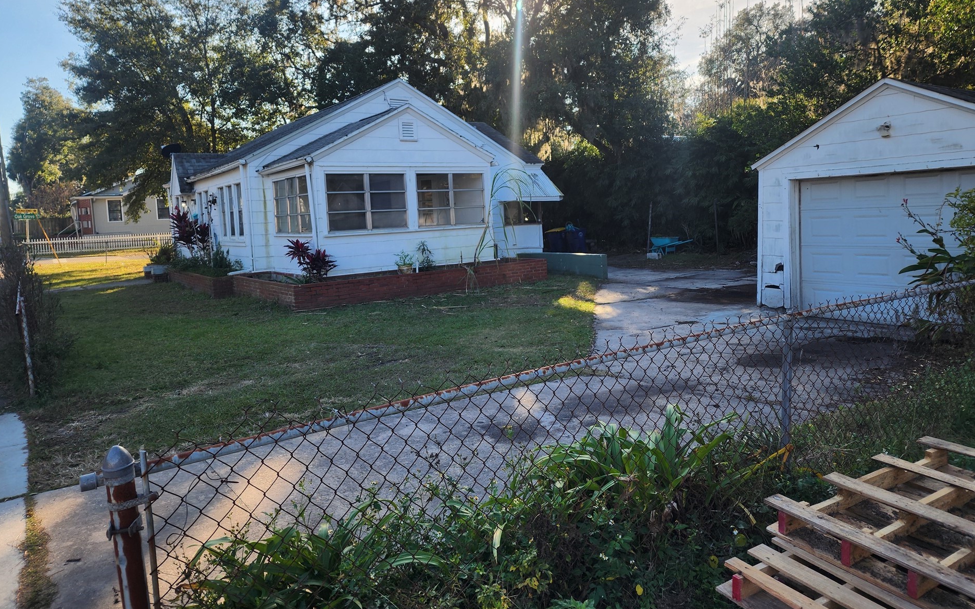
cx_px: 495
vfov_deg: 49.0
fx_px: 664
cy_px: 244
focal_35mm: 25
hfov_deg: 72.5
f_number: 1.8
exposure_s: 1/322
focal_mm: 6.4
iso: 12
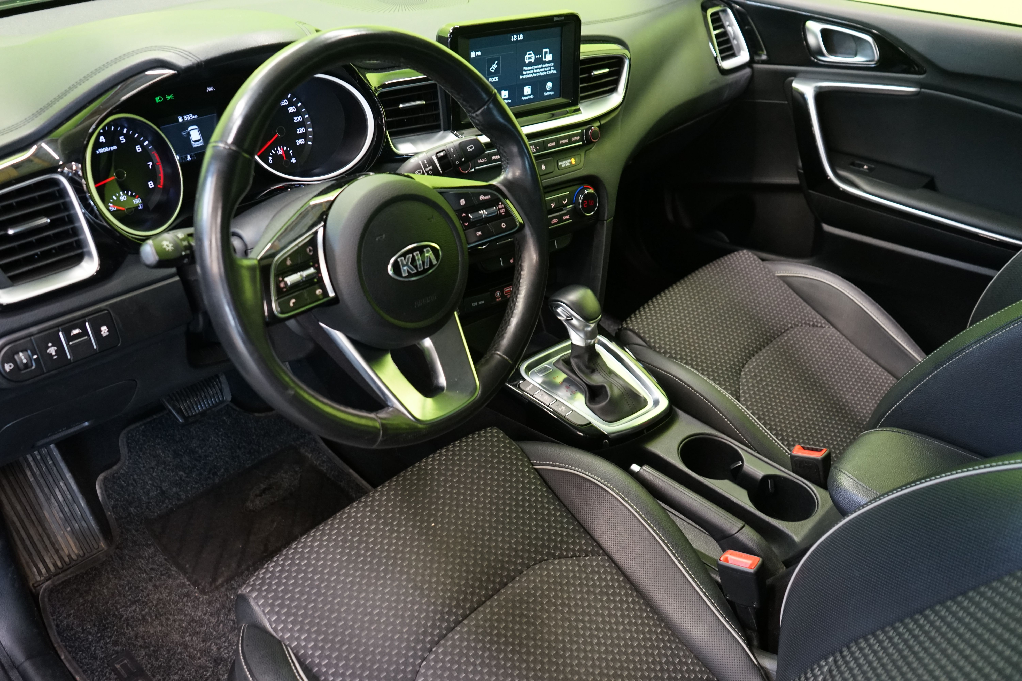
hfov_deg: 63.7
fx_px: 823
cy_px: 340
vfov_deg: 45.0
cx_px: 511
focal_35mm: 29
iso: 2000
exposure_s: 1/15
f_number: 5
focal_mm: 29
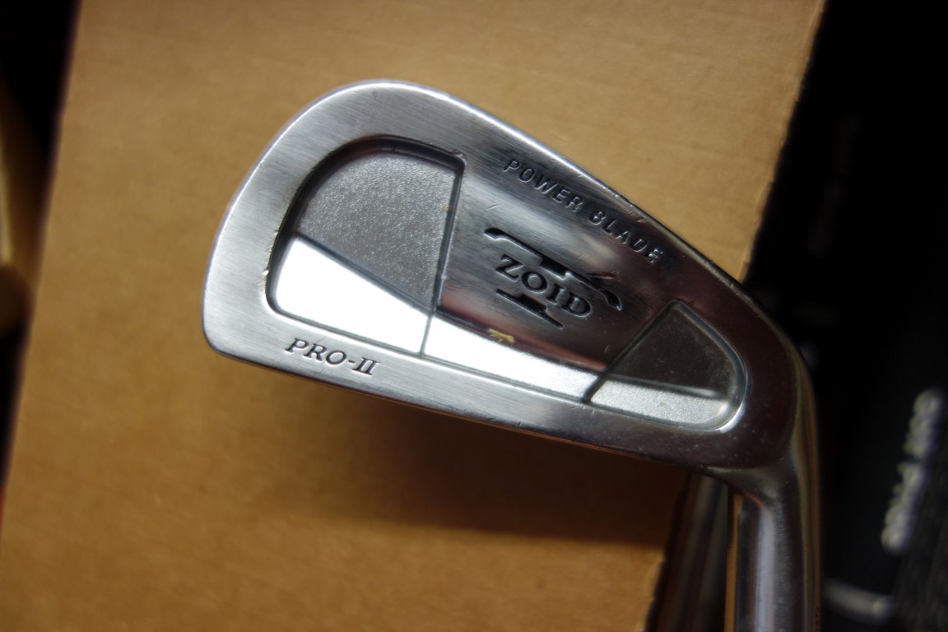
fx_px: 737
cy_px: 316
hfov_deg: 65.5
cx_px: 474
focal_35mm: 28
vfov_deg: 46.4
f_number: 1.8
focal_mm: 10.4
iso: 125
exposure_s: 1/60
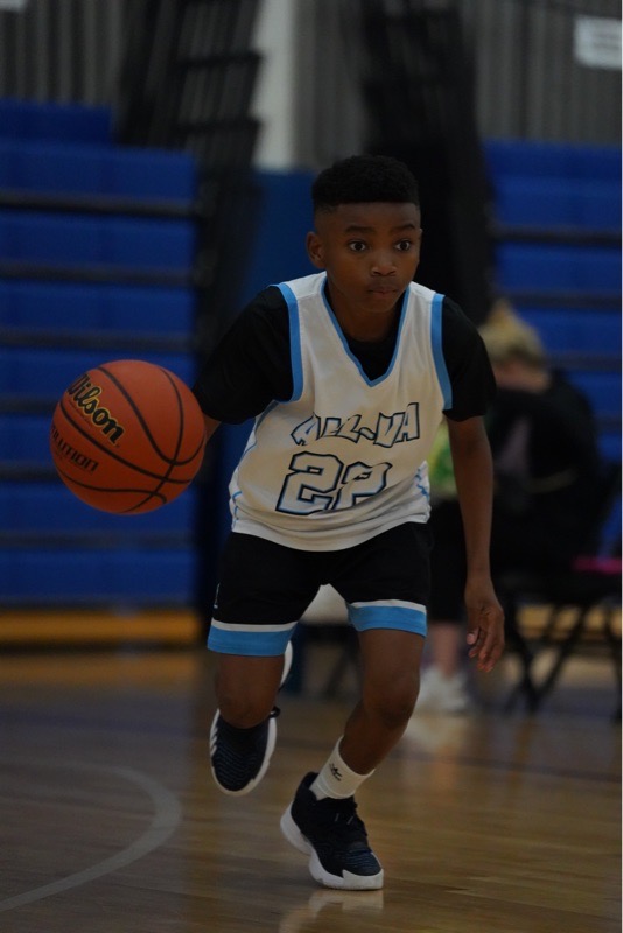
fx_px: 3968
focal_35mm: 153
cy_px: 466
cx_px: 312
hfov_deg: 9.0
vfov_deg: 13.4
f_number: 2.8
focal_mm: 153
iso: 12800
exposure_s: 1/2500
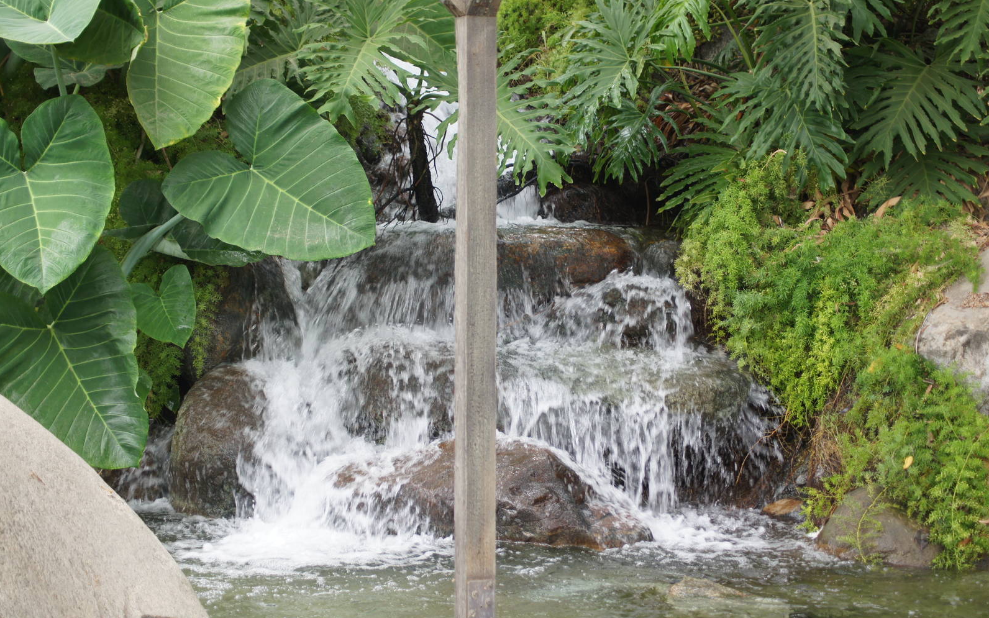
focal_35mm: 85
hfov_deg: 24.5
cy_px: 295
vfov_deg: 15.5
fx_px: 2278
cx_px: 495
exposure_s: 1/100
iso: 250
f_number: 4
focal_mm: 55
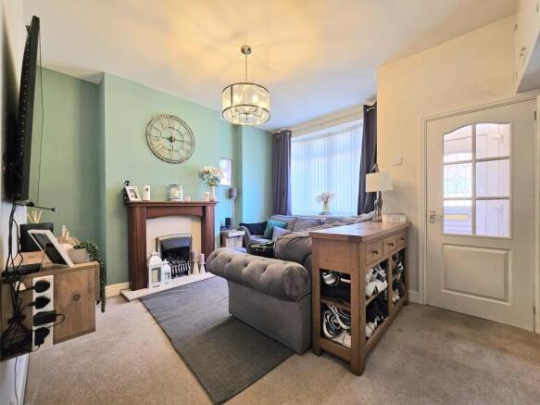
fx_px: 203
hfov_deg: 106.2
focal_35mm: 13
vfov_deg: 89.9
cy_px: 202
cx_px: 270
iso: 125
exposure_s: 1/50.3
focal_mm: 2.2
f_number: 2.2
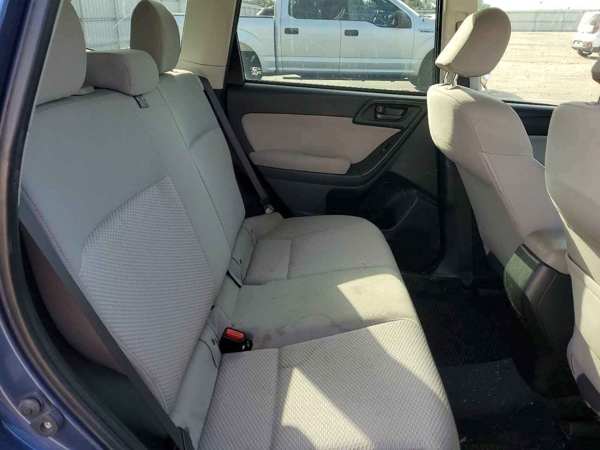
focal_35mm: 30
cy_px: 211
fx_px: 520
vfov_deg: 46.8
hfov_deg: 59.9
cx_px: 326
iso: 50
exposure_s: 1/294
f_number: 1.5
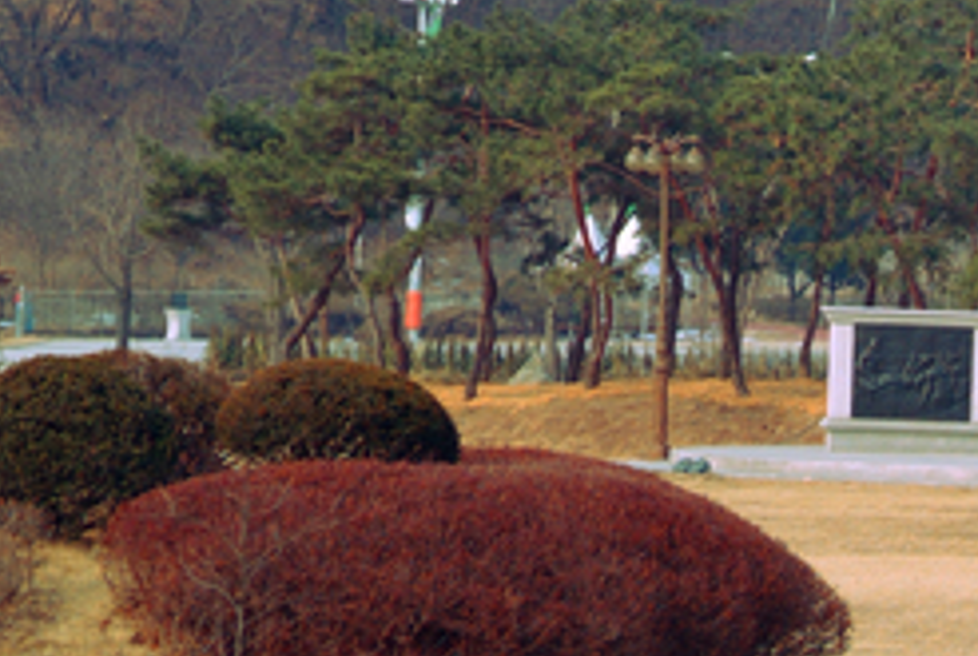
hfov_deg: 5.6
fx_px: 9906
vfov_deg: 3.8
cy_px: 139
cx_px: 1306
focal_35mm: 364
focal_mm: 85
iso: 100
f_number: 6.7
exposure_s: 1/180
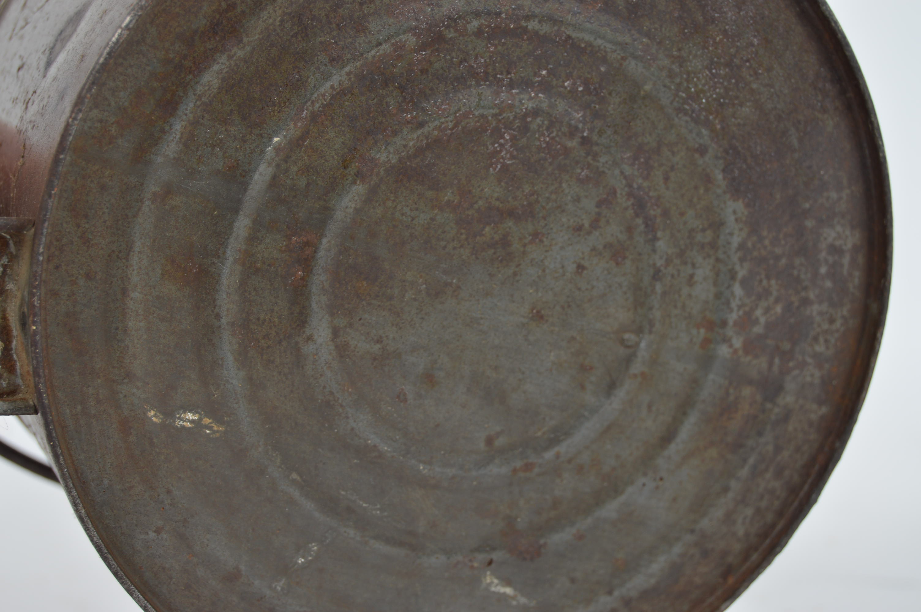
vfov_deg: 16.5
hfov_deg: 24.6
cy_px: 306
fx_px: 2109
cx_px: 460
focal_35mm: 82
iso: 100
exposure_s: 1/80
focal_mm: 55
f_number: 9
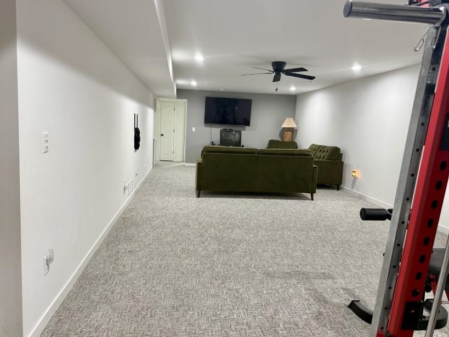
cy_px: 164
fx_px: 324
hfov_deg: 69.4
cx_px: 217
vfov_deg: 54.9
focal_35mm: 25
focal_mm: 6.76
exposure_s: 1/60
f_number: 1.78
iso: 250
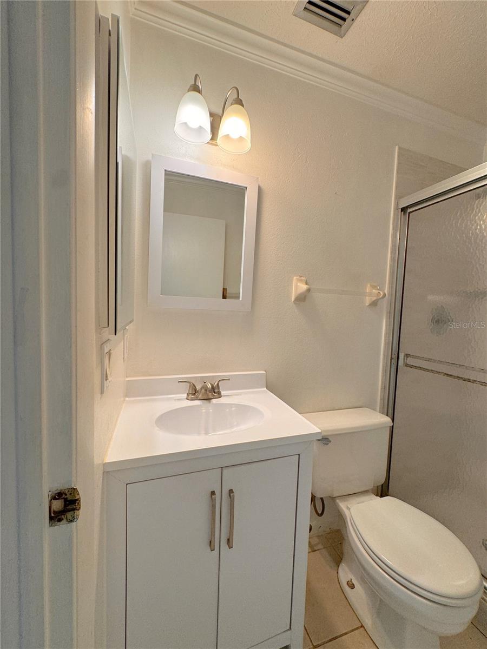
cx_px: 244
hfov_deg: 85.7
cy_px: 324
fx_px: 263
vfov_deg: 102.1
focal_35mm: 14
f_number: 2.2
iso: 160
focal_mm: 2.22
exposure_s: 1/120
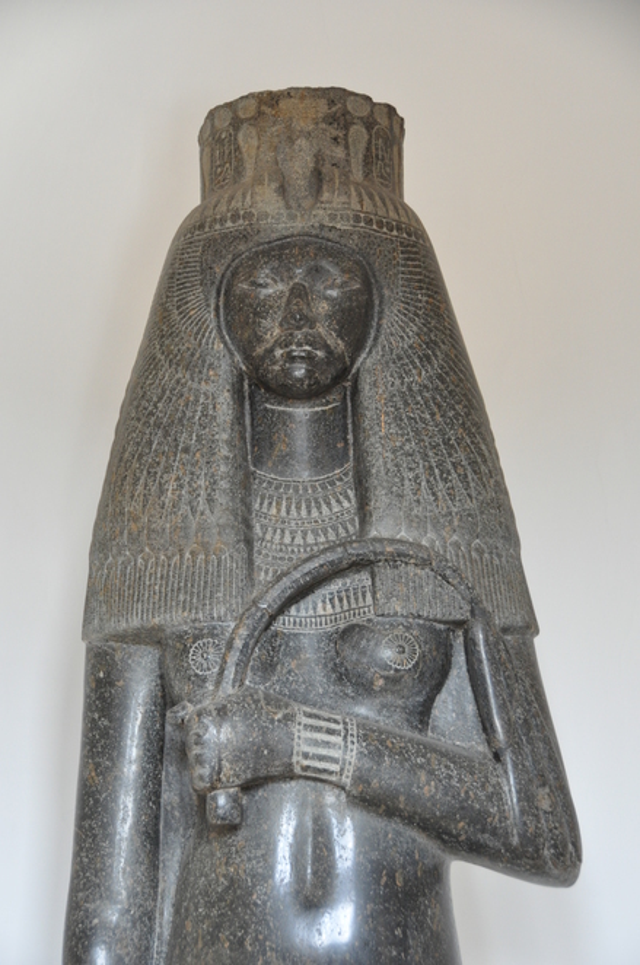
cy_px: 482
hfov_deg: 17.4
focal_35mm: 78
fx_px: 2087
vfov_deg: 26.0
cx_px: 320
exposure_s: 1/80
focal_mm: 52
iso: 800
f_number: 4.8
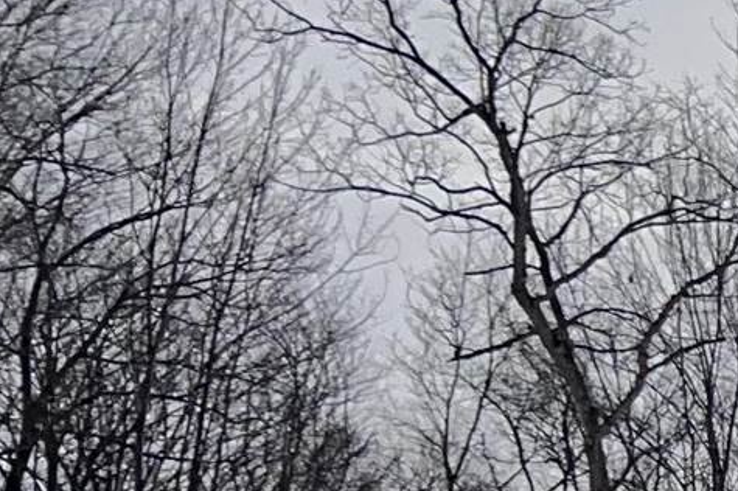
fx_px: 3585
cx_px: 2349
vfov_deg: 7.5
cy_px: 1053
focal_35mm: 175
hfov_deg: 9.0
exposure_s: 1/12658
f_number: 1.5
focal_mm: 5.7
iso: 64
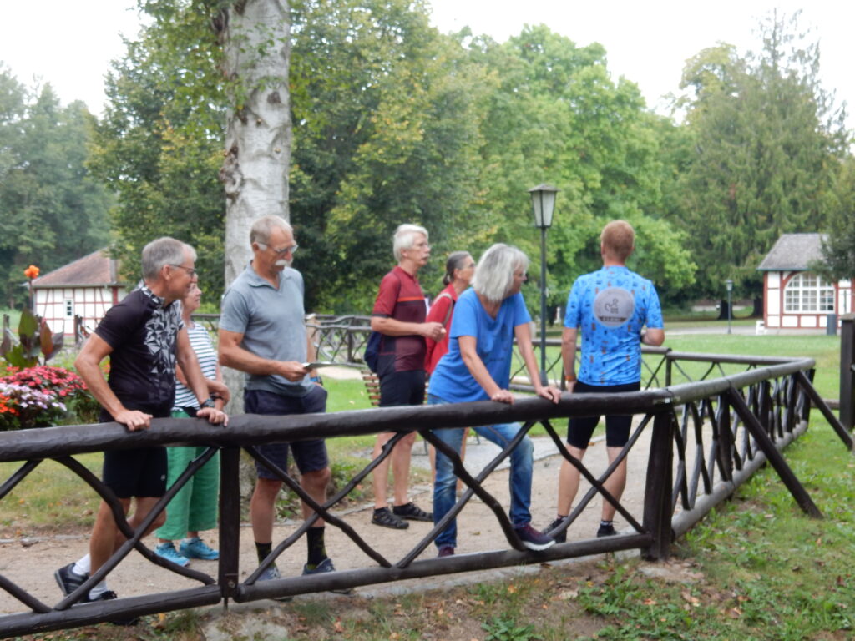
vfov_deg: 24.4
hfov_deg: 32.2
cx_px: 428
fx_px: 1482
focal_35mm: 60
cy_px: 320
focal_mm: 10.7
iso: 125
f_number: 4.5
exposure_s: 1/40
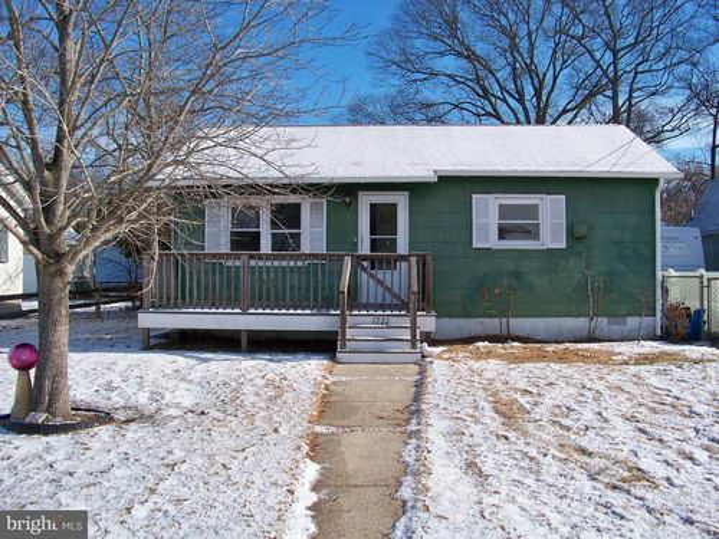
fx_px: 685
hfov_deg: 55.4
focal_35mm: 33
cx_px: 360
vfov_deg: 42.9
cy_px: 270
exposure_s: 1/500
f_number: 4
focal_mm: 5.85
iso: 80
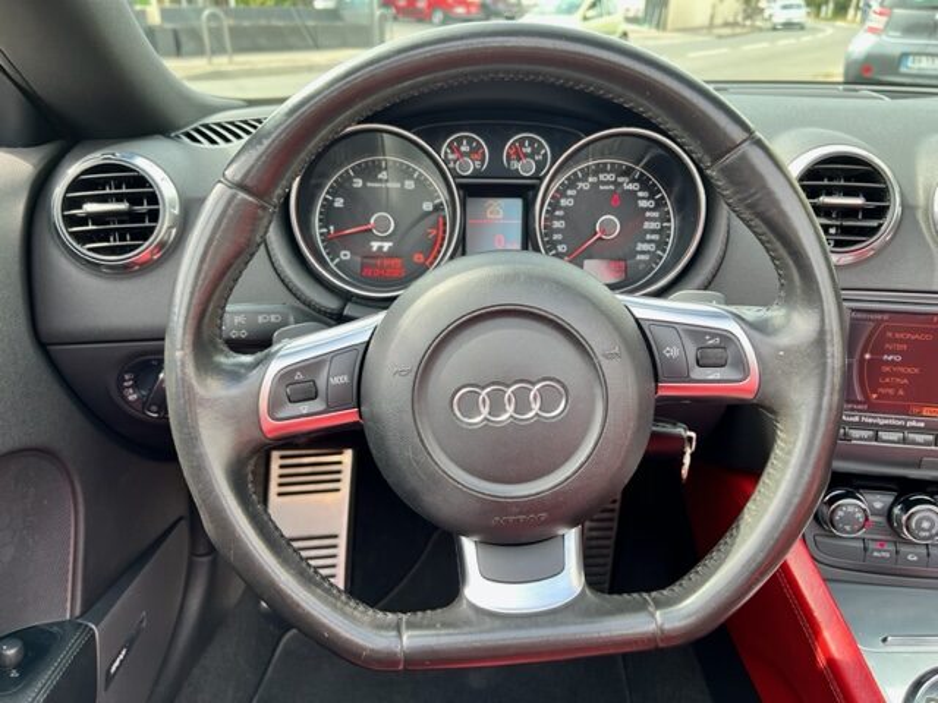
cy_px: 352
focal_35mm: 26
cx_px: 469
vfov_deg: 53.1
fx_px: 705
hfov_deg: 67.3
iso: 40
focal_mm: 5.7
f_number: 1.5
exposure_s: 1/168
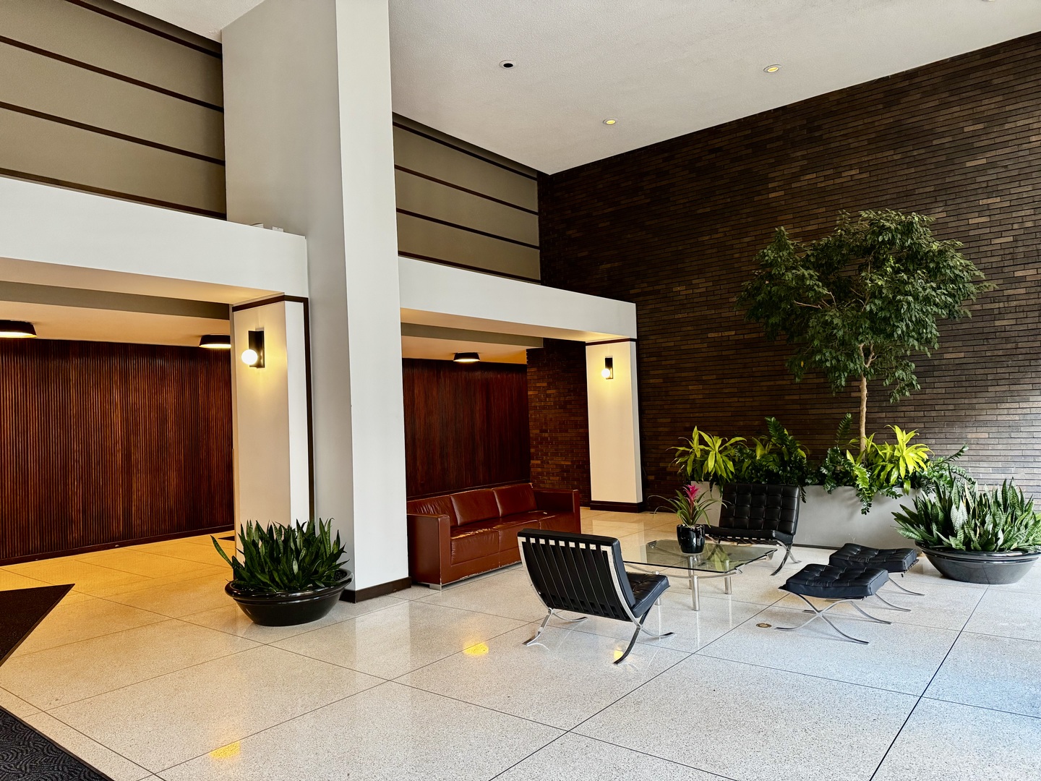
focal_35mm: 24
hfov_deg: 71.6
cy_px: 390
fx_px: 722
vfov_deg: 56.8
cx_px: 520
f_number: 1.78
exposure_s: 1/60
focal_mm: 6.76
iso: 400
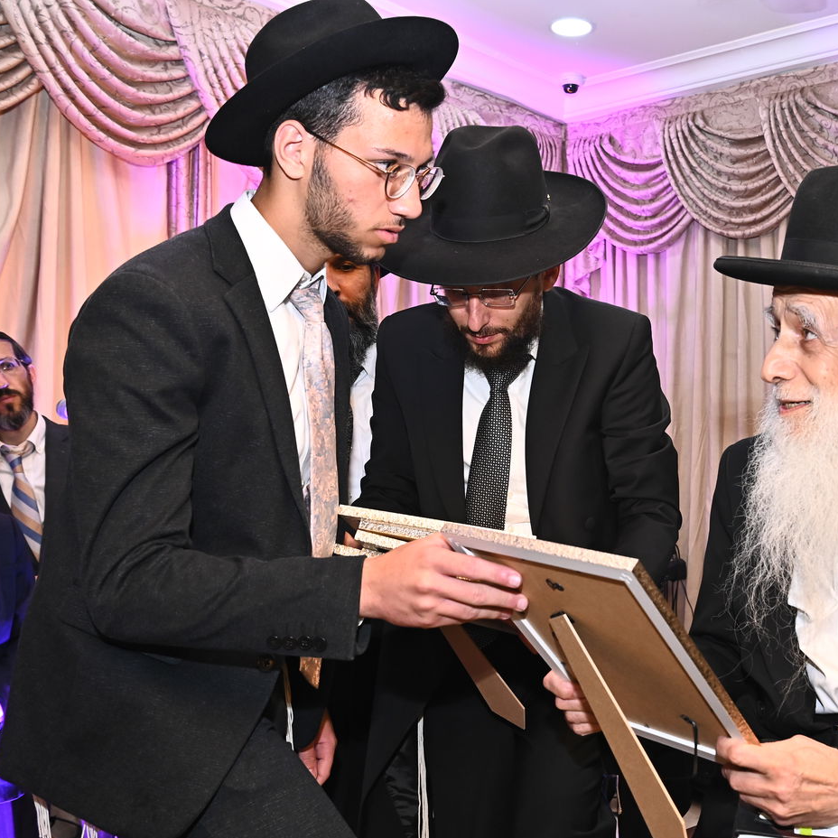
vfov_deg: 40.9
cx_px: 628
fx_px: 1123
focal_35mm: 41
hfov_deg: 39.8
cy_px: 420
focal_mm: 32
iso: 2000
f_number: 8
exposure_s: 1/200
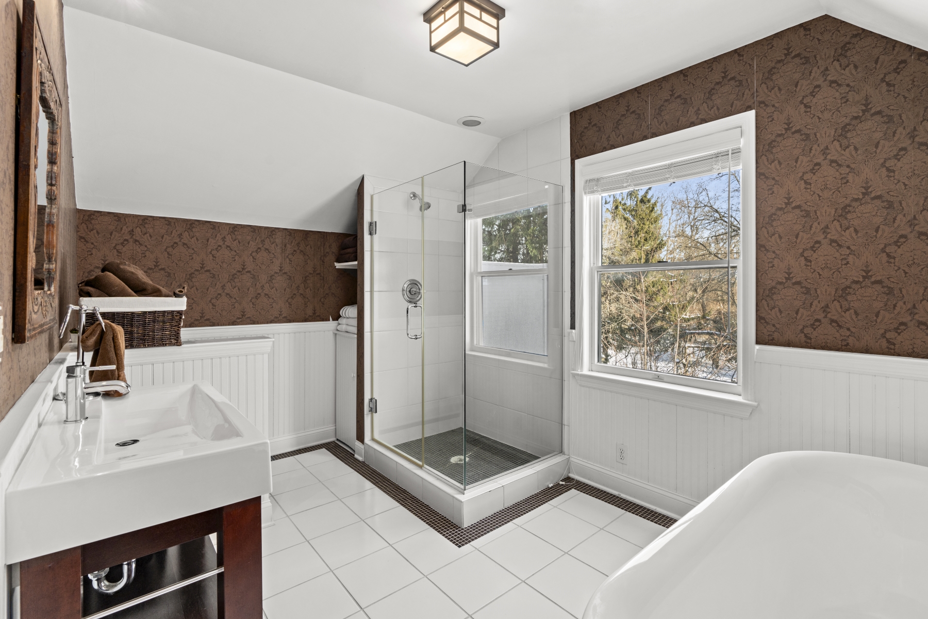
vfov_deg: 73.7
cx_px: 464
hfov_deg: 96.7
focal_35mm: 16
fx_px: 412
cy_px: 310
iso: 320
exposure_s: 1/8
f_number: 8
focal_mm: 16
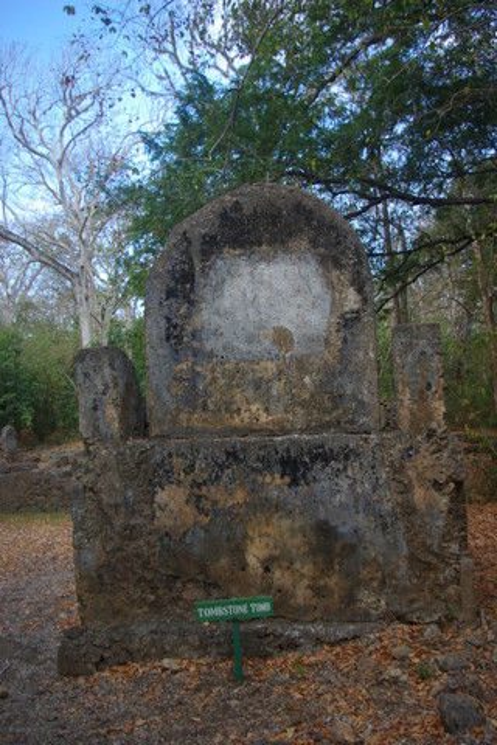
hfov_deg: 43.6
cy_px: 372
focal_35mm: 30
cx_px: 248
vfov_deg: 61.9
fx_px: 621
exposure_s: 1/30
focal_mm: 20
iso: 100
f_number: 4
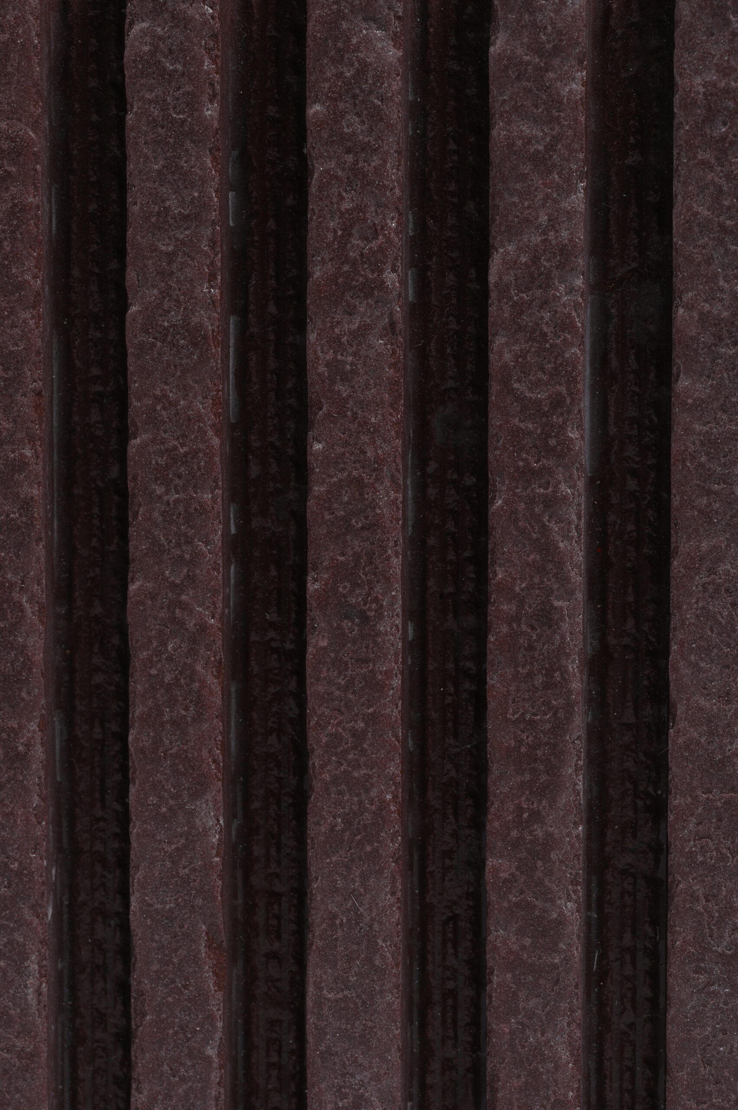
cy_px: 555
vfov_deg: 19.5
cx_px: 369
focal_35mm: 105
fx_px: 3233
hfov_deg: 13.0
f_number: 22
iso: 125
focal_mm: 105
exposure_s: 1/125
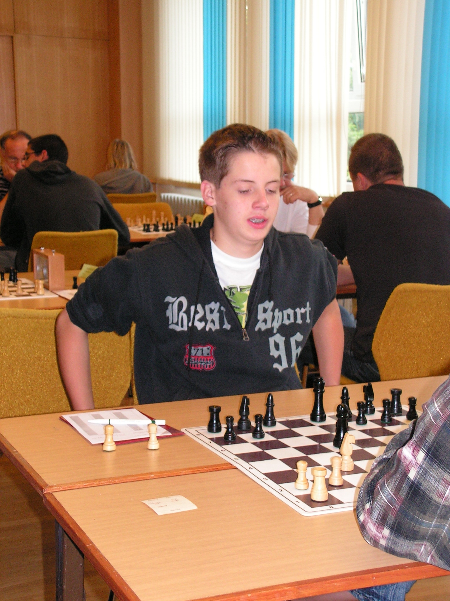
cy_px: 300
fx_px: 1057
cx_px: 225
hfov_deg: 24.0
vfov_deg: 31.7
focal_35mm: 61
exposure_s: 1/60
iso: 200
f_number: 3.3
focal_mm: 10.2
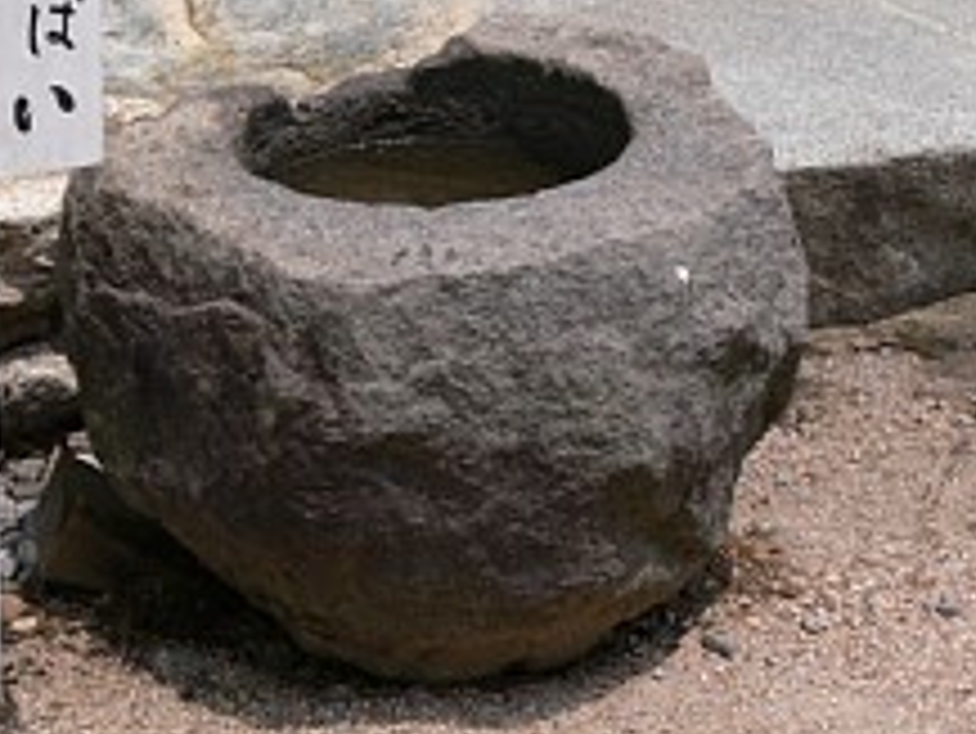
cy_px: 153
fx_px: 3019
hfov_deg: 18.3
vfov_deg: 13.8
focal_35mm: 107
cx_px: 342
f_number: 5.6
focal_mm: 12.2
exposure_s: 1/250
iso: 80
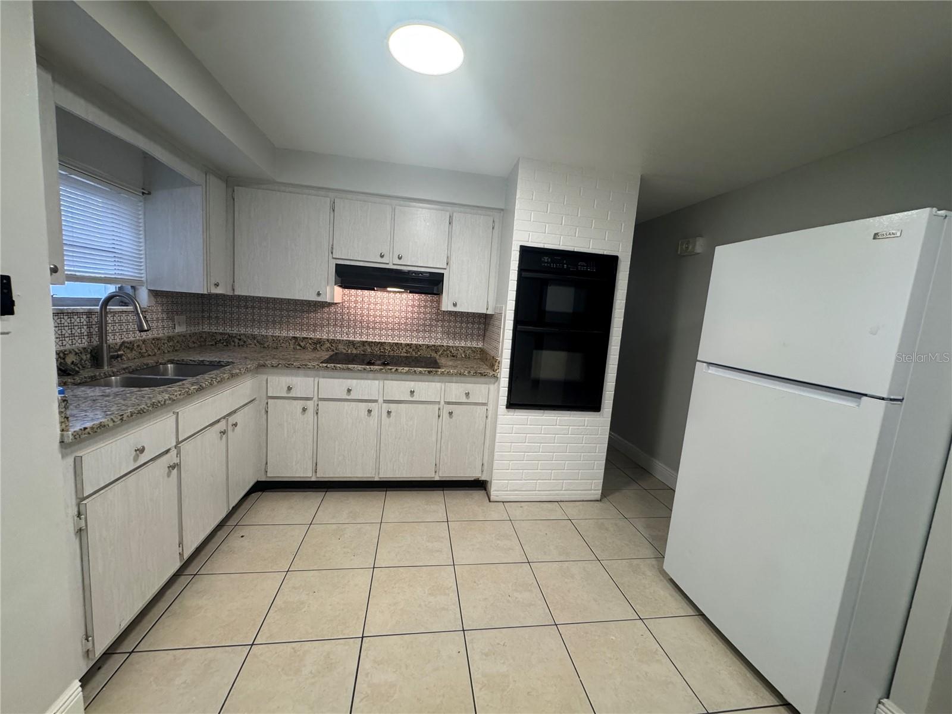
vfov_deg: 85.7
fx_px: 385
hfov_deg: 102.1
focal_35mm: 14
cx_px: 476
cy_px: 357
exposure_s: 1/120
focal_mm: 2.22
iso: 250
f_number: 2.2
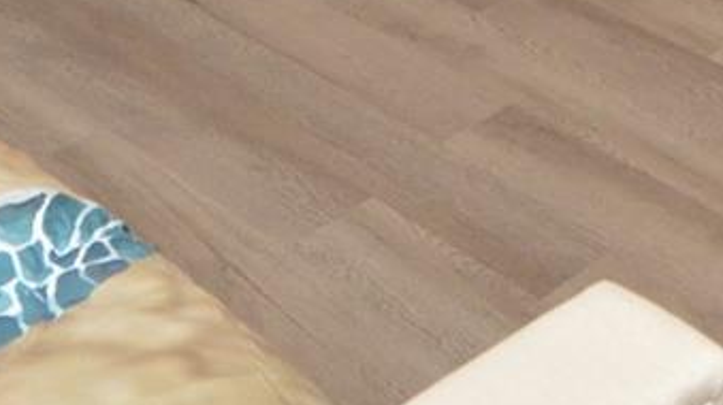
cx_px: 520
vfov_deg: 11.1
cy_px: -602
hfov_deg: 23.8
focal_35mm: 89
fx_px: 1705
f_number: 4
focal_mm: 12
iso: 400
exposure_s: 1/60
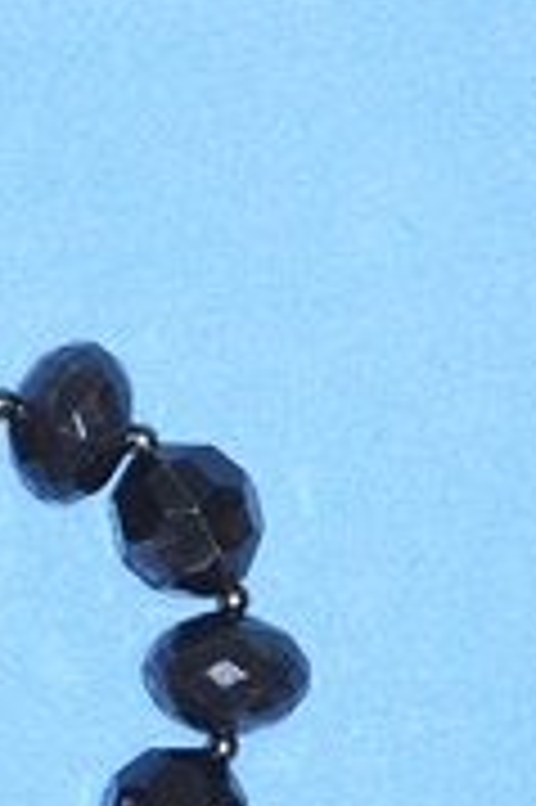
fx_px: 7563
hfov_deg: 4.0
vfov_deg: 6.1
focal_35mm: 338
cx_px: -369
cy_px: -36
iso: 50
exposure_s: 1/148
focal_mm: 18.86
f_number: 3.4
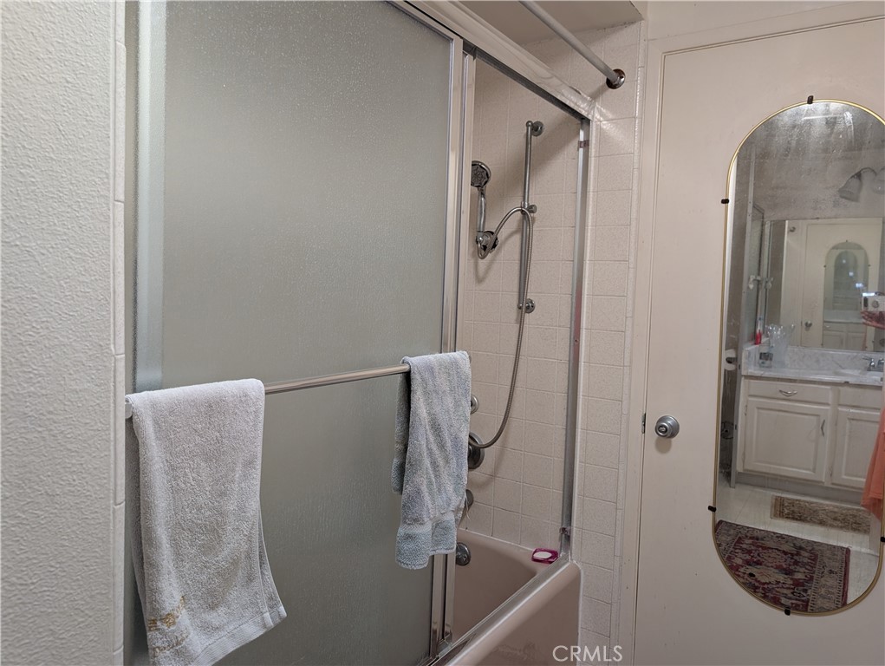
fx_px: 614
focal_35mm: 24
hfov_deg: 71.5
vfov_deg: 56.9
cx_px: 442
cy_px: 333
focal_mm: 6.9
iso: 498
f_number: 1.68
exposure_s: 1/60
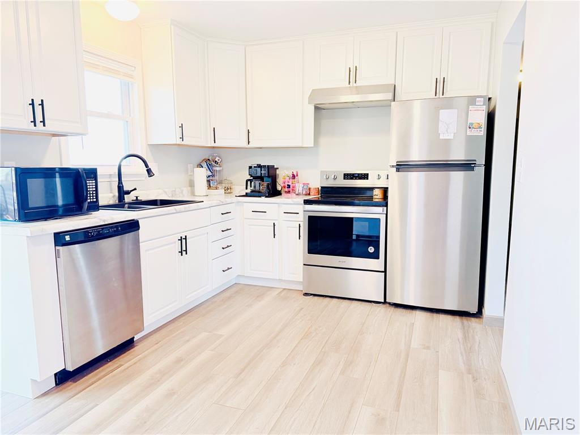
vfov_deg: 56.8
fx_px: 402
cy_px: 218
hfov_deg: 71.6
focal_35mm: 24
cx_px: 290
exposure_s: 1/120
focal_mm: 6.76
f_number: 1.78
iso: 160
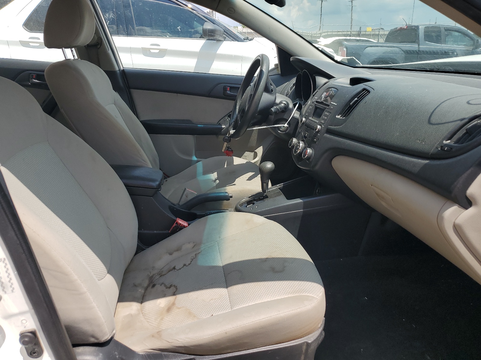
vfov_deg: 53.1
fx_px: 361
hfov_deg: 67.3
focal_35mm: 26
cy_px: 180
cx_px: 240
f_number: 1.5
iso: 50
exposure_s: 1/2000
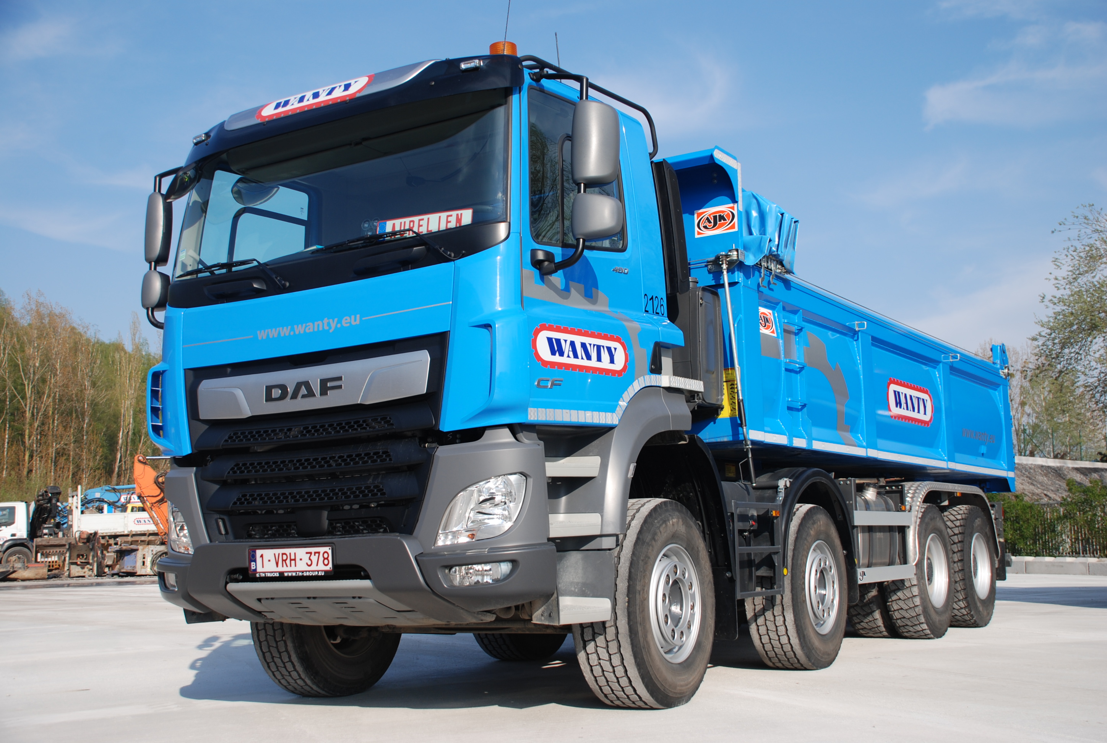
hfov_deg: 46.3
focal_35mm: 42
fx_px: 1294
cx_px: 554
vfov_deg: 32.0
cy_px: 372
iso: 100
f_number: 4
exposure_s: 1/500
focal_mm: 28
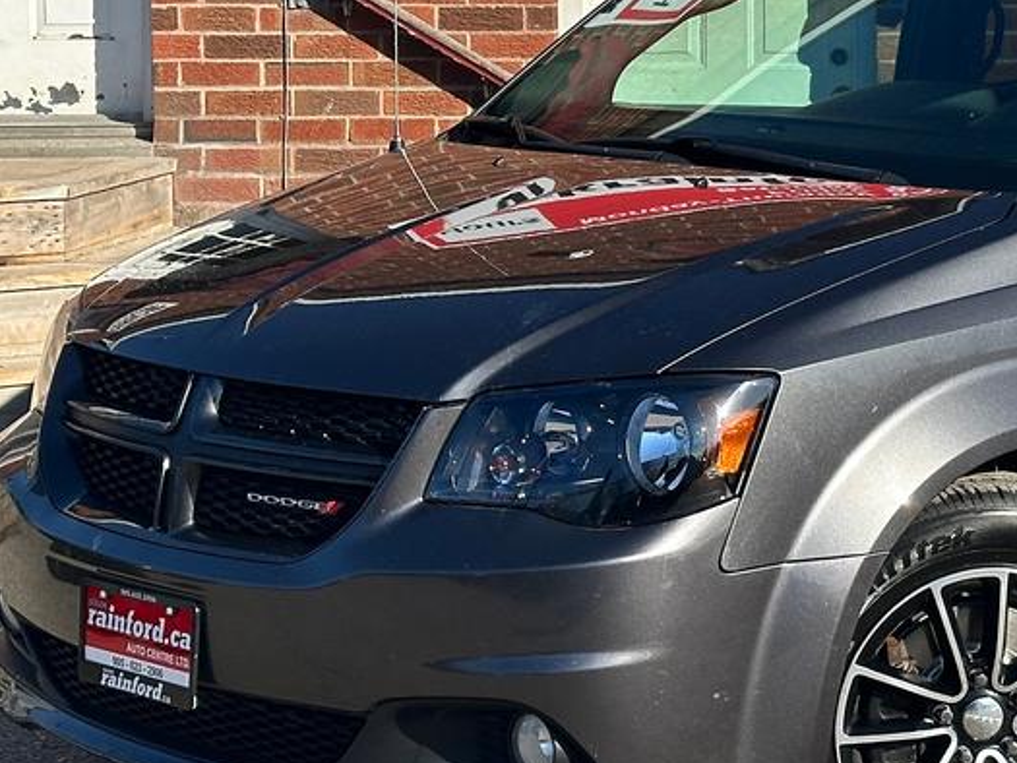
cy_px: 122
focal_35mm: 117
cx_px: 1112
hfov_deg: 16.3
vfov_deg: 12.6
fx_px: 3438
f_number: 1.78
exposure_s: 1/4184
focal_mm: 6.86
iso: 64
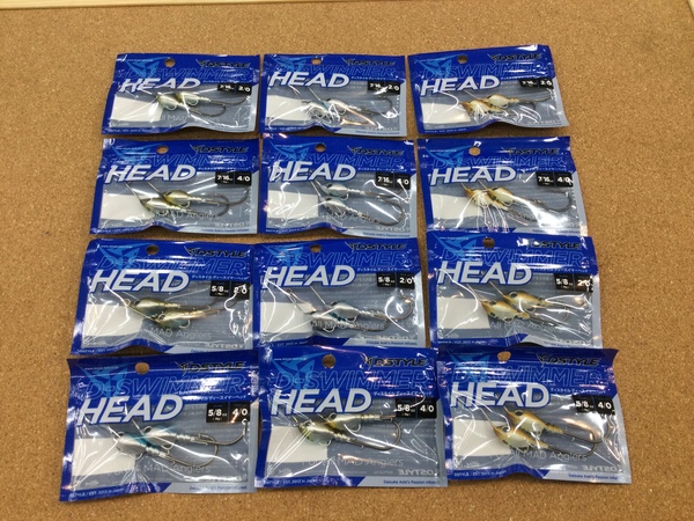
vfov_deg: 45.4
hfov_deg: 58.4
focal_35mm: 31
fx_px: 622
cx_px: 347
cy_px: 260
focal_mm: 3.3
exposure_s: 1/40
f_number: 2.4
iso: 25
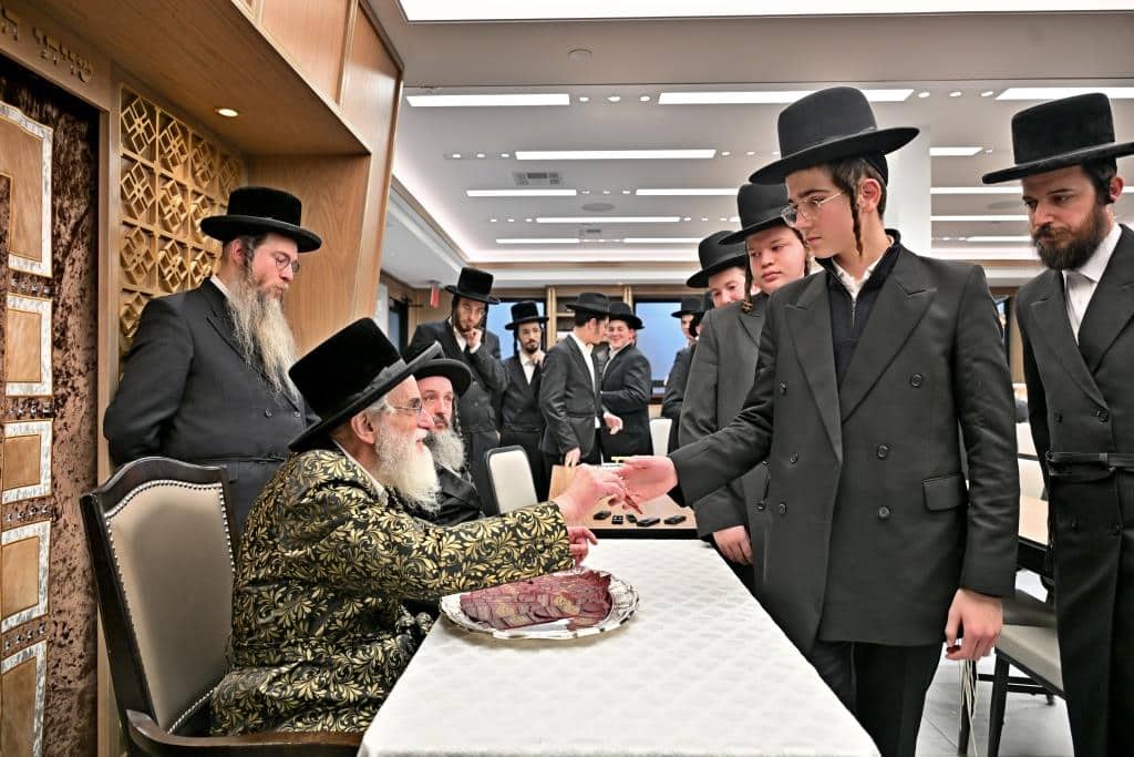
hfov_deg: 73.7
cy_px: 378
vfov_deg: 53.1
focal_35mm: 24
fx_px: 756
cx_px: 567
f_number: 4
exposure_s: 1/250
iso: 320
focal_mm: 24
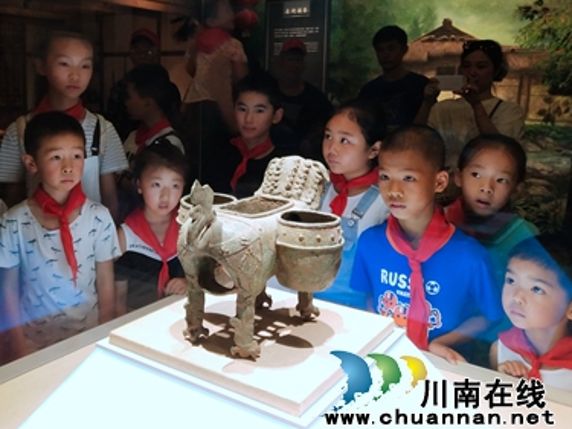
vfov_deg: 35.7
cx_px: 198
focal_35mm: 40
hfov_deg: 46.2
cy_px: 158
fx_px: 661
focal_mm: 3.95
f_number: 1.8
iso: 498
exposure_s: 1/50
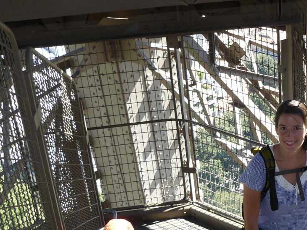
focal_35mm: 71
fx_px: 630
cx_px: 281
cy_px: 119
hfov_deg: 26.4
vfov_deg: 20.7
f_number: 3.6
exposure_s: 1/125
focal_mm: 6
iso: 100
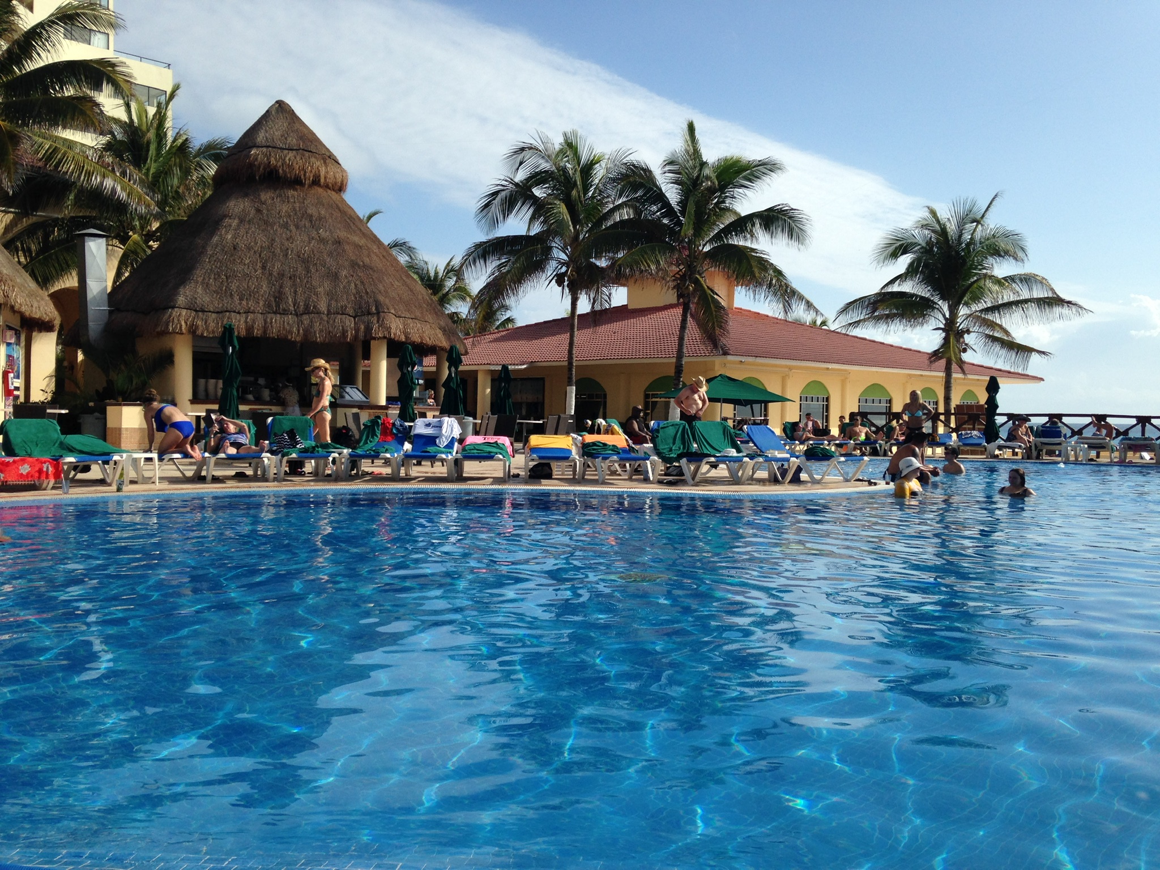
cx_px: 580
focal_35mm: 33
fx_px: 1106
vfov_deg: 42.9
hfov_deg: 55.4
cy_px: 435
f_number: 2.4
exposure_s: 1/2088
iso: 50
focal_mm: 4.12
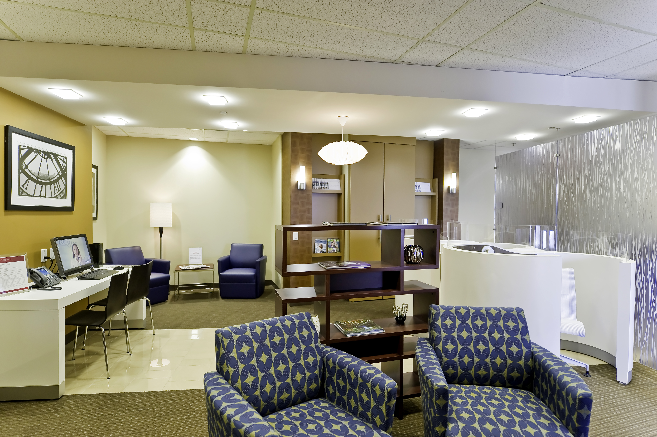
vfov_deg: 64.5
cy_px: 218
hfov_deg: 86.9
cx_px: 328
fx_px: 347
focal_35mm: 19
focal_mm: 19
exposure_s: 1/30
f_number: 3.5
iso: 500
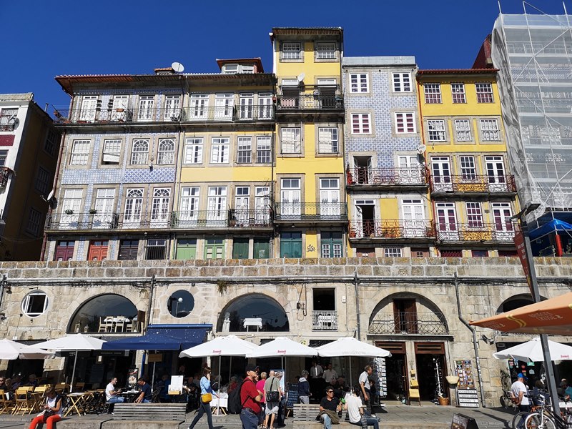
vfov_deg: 51.4
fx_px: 446
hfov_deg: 65.3
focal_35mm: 27
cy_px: 214
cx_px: 286
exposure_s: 1/3571
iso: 50
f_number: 1.8
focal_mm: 3.95
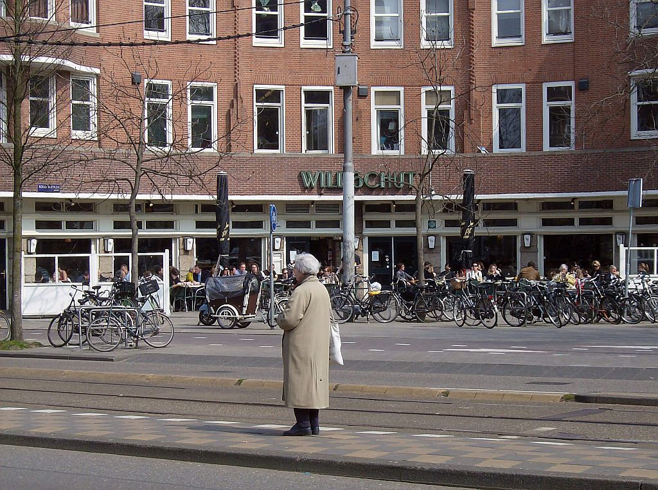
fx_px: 1612
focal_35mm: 85
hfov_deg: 23.1
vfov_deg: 17.3
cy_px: 245
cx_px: 329
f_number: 6.9
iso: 100
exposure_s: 1/371
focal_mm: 14.1
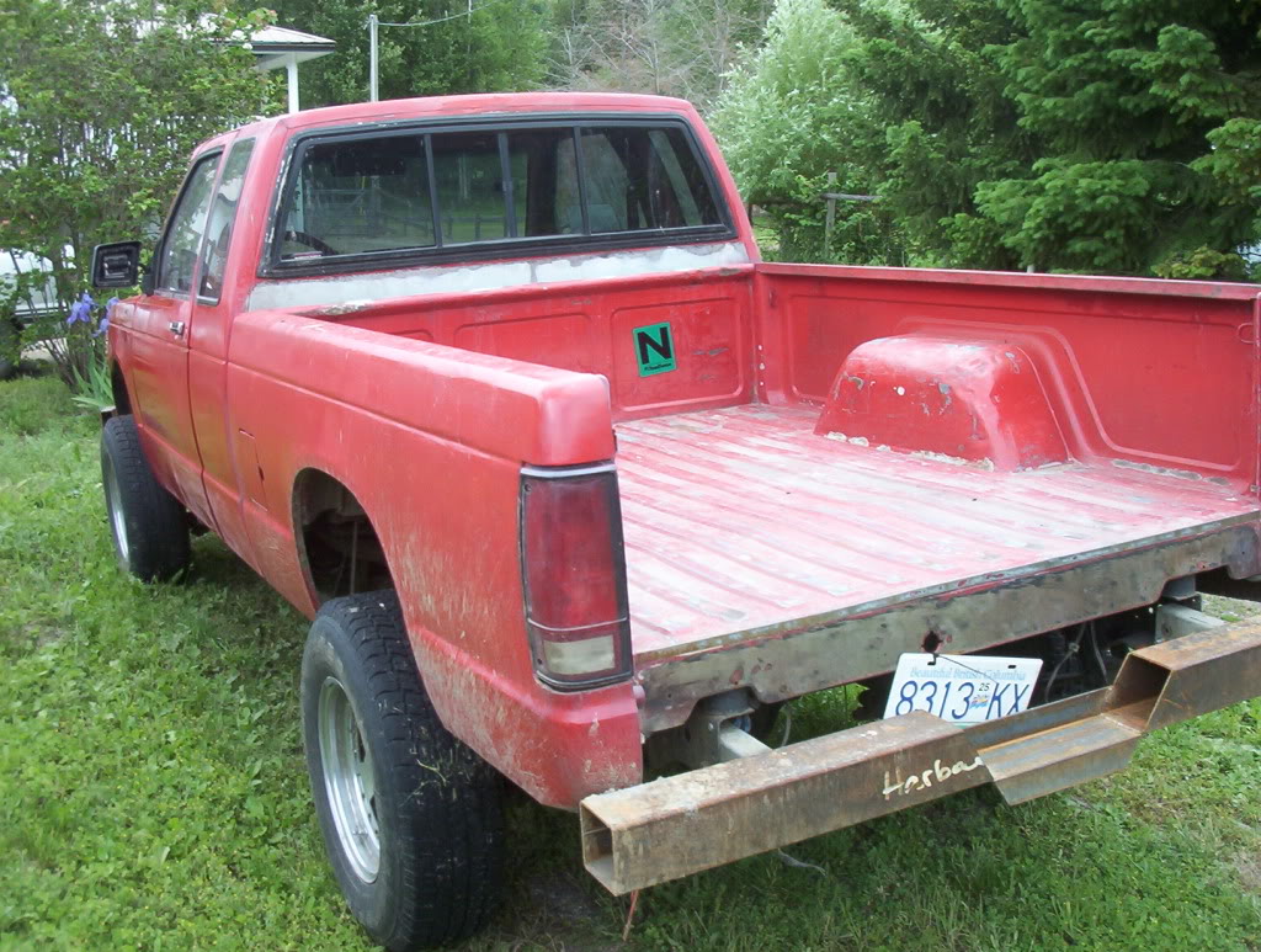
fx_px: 1424
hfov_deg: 47.8
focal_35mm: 39
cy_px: 476
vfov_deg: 37.0
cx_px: 630
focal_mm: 6
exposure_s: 1/151
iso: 100
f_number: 4.5
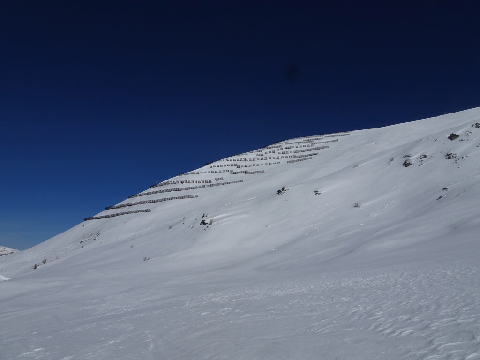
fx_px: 333
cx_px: 240
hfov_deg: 71.6
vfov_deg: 56.8
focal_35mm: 24
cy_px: 180
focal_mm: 4.1
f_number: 5.6
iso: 80
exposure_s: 1/2000
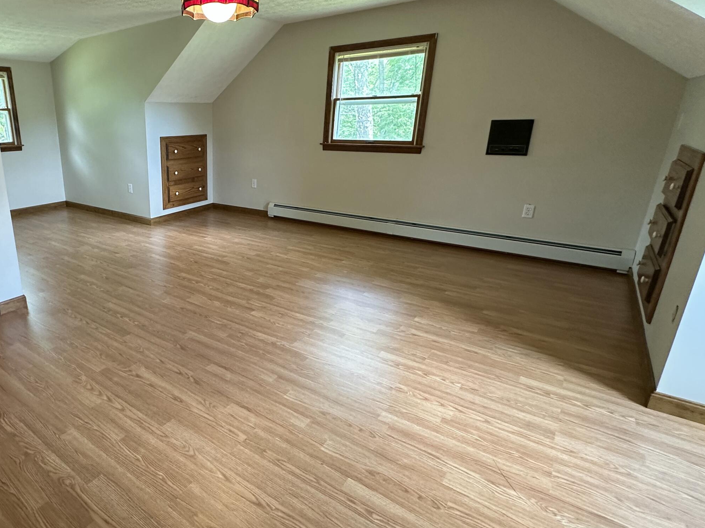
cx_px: 195
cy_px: 253
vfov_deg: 63.4
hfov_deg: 74.5
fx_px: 428
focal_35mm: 21
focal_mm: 2.22
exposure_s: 1/60
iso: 250
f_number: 2.2
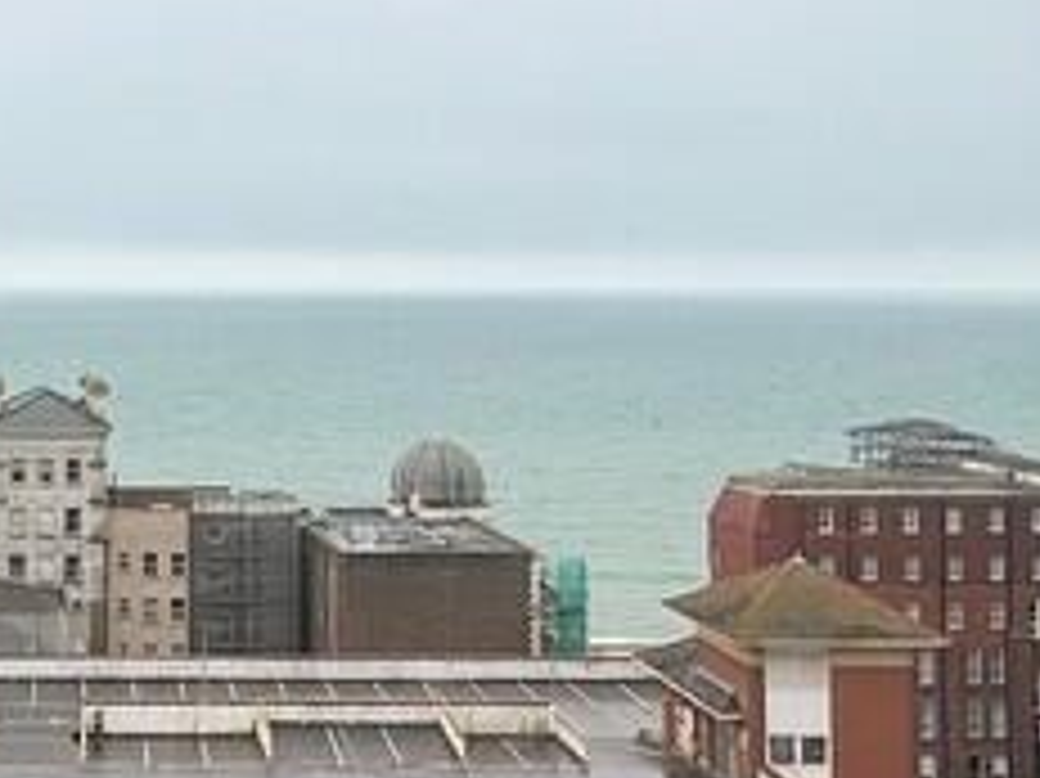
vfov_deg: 23.4
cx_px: 86
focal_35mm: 62
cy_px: 180
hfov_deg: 29.8
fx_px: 1862
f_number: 2.2
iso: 50
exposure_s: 1/807
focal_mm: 2.22
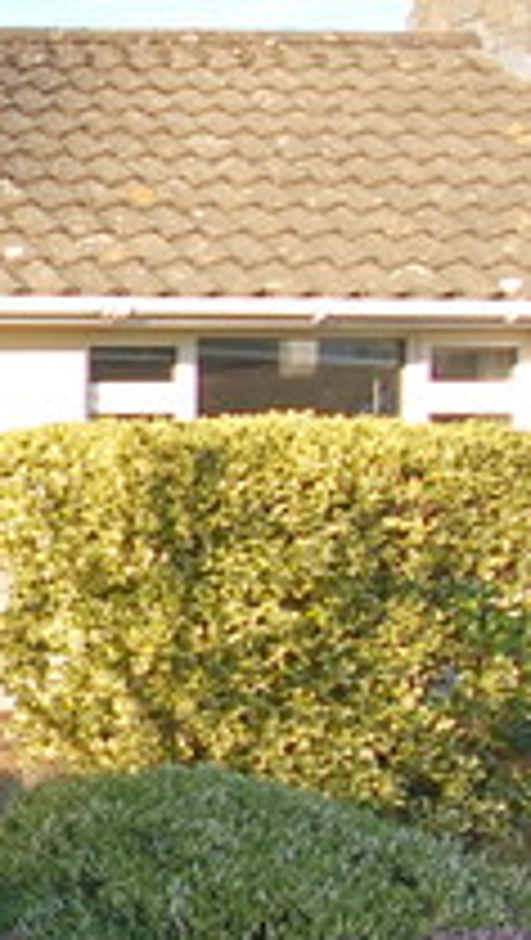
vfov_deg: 27.5
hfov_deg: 11.1
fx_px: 1922
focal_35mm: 77
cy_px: 497
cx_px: -999
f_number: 5.6
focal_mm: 10
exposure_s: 1/125
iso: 100
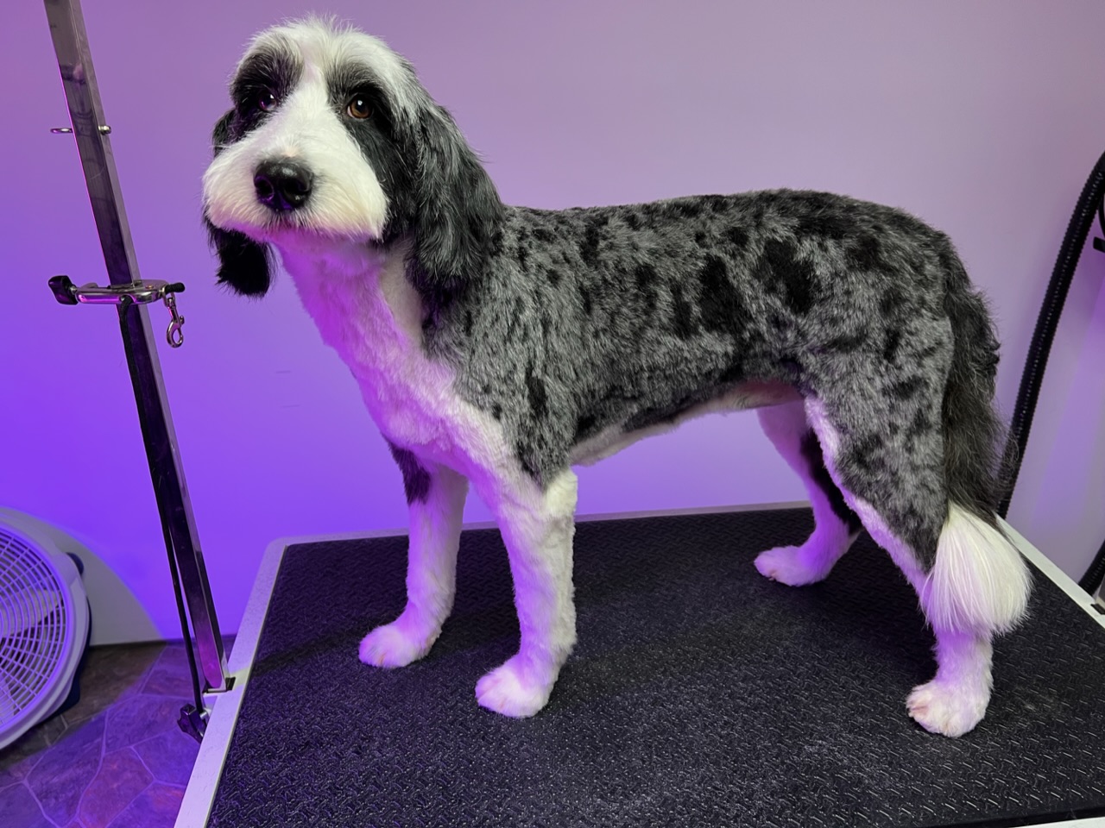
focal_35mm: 26
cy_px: 414
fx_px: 830
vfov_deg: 53.1
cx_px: 552
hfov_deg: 67.3
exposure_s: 1/60
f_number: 1.5
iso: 125
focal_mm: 5.7
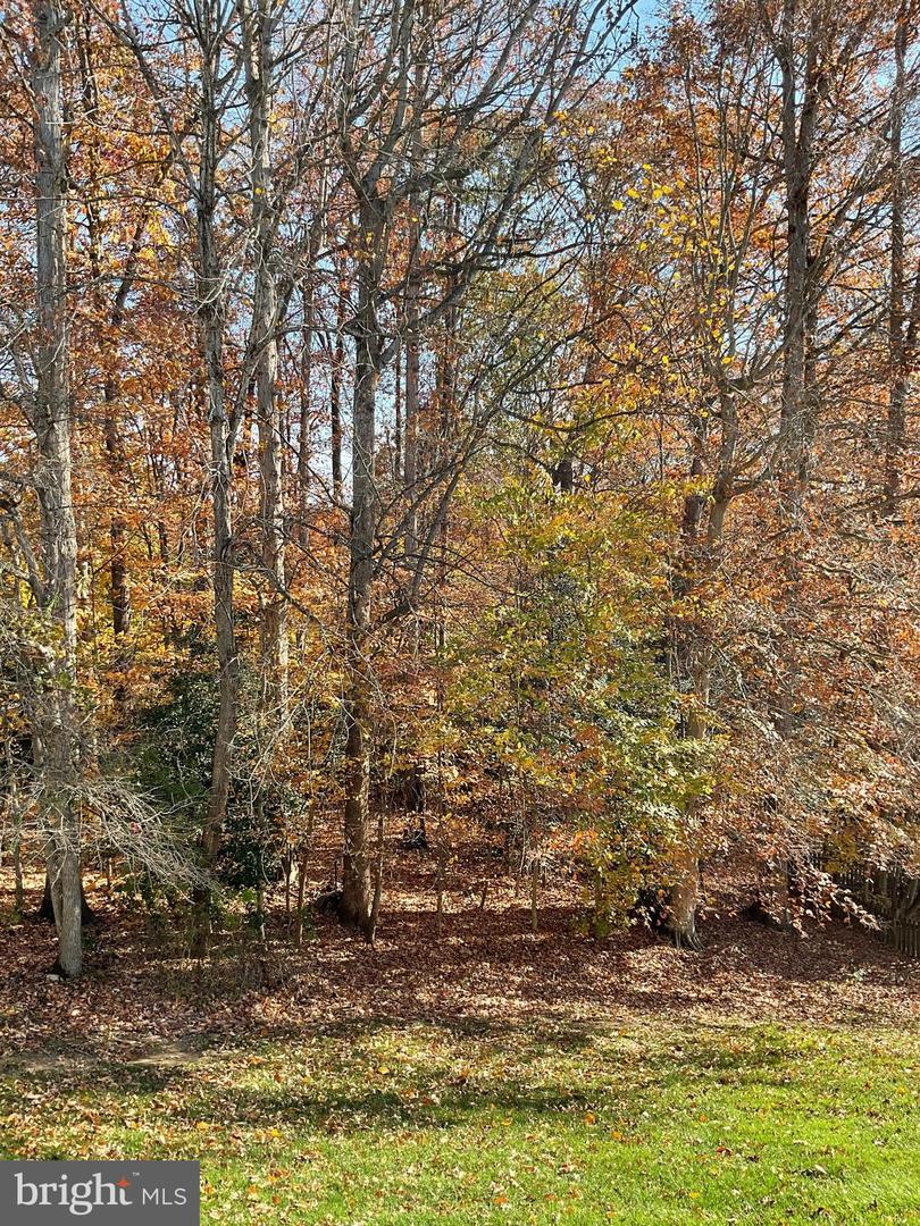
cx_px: 460
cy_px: 613
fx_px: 1028
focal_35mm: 29
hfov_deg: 48.2
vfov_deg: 61.7
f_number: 1.8
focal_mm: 3
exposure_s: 1/391
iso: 16
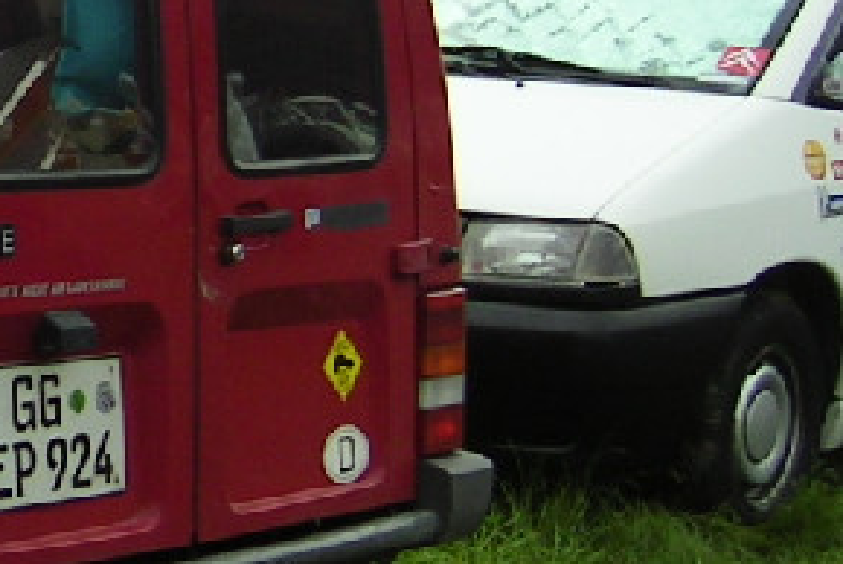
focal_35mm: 132
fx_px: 3094
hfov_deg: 14.5
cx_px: -398
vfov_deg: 10.4
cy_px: 273
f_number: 2.8
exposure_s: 1/540
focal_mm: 5.6
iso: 50
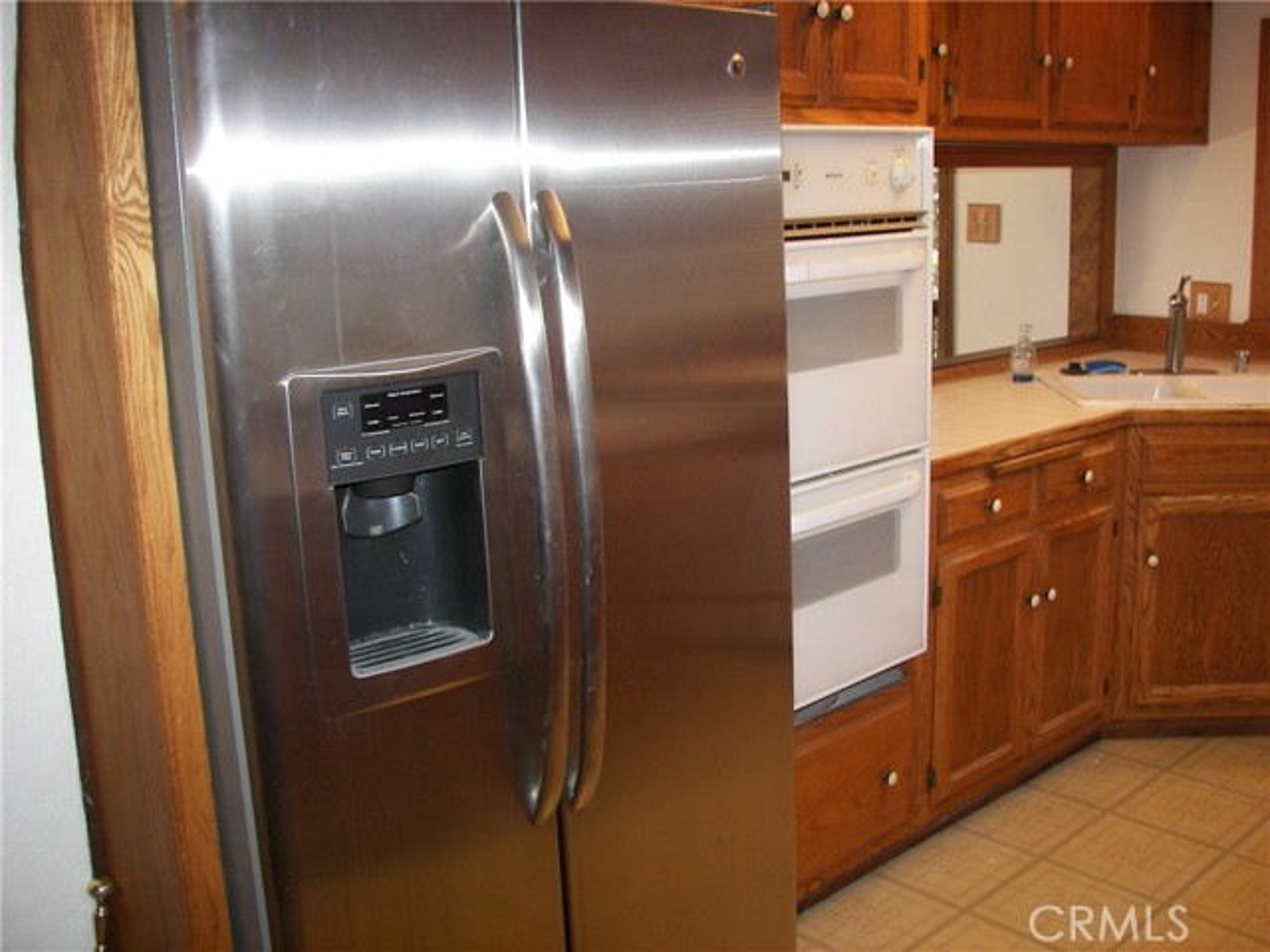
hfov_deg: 51.4
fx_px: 1321
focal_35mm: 36
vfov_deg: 39.7
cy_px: 476
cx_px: 635
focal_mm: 6
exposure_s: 1/30
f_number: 2.8
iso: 100
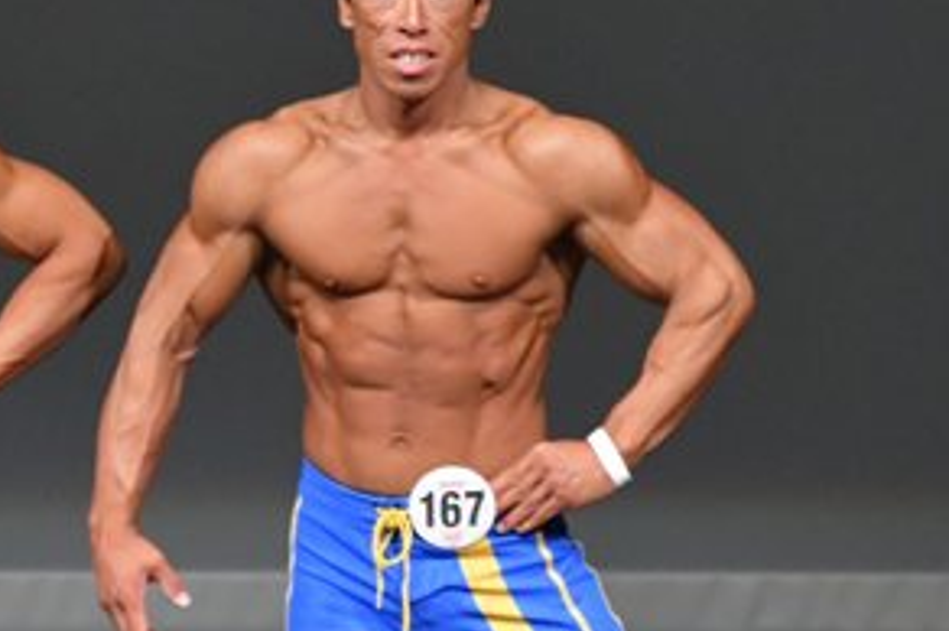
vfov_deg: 1.4
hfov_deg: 2.1
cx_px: 258
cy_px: 514
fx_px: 26226
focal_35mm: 996
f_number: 5.6
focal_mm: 250
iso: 4000
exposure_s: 1/400
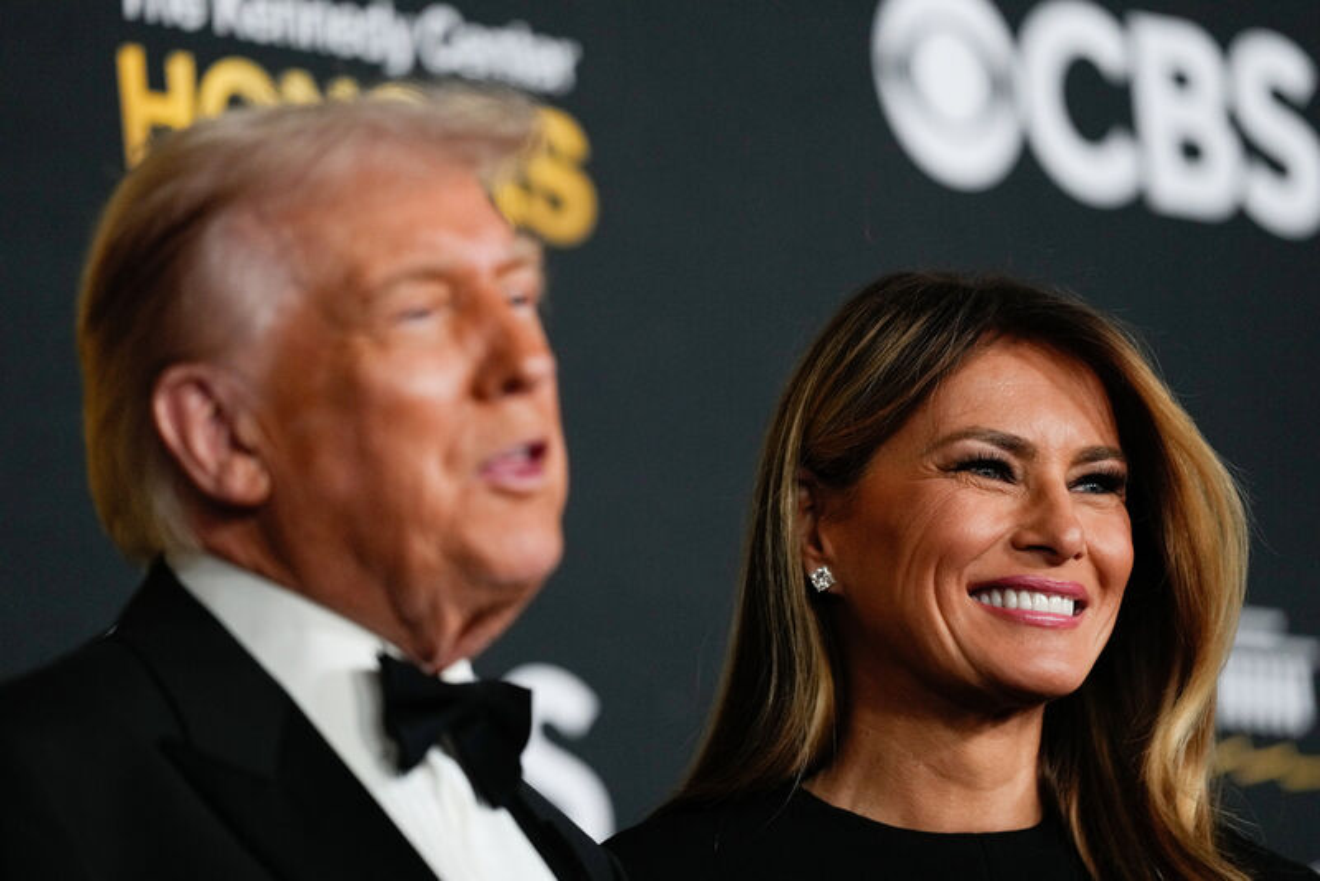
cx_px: 660
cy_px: 440
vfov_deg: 4.6
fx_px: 11003
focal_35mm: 300
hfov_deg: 6.9
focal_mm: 300
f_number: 2.8
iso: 2500
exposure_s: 1/500
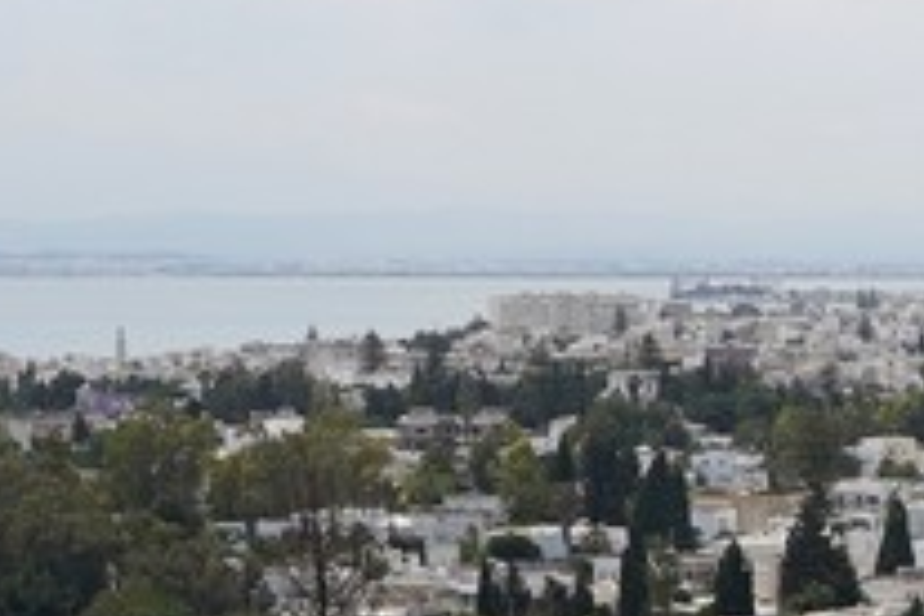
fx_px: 4158
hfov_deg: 12.0
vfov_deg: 8.4
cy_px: 647
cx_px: 1486
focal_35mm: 162
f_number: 8
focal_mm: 28
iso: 100
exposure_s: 1/500
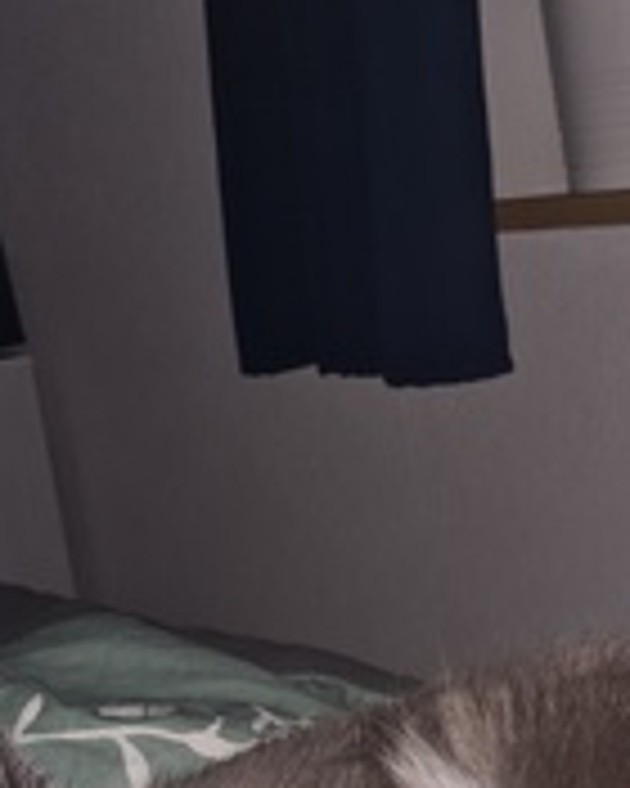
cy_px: 774
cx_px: 374
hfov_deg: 26.2
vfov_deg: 30.4
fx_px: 1352
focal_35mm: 58
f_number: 1.8
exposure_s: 1/50
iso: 500
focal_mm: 5.4
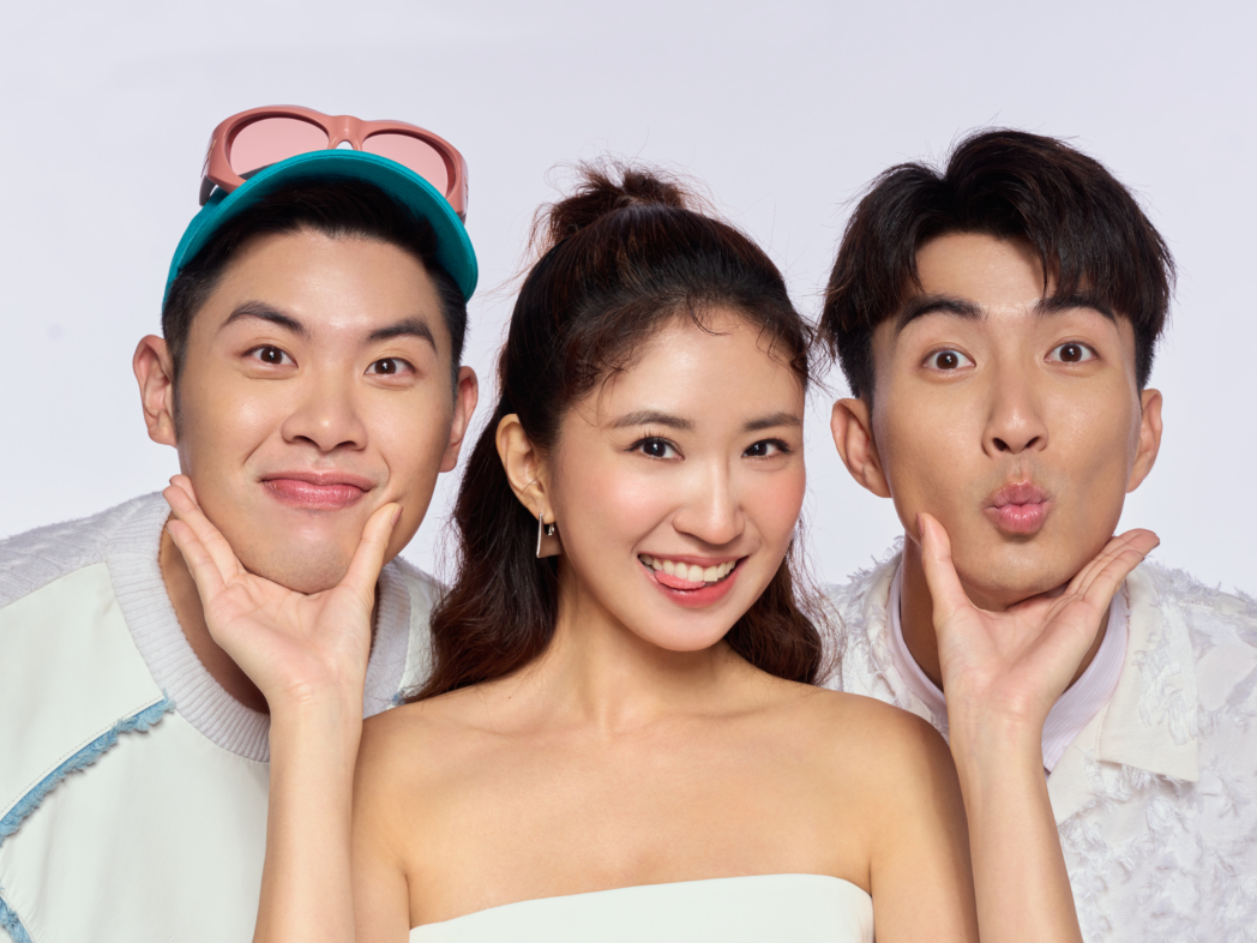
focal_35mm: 66
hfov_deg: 29.4
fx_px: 2397
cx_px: 636
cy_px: 478
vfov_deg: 22.3
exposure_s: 1/160
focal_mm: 60
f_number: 11
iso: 400
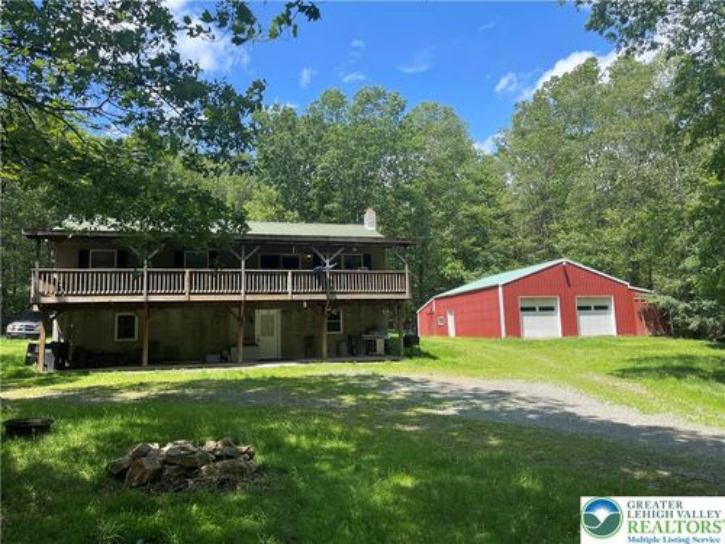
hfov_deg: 69.4
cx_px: 362
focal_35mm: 25
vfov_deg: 54.9
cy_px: 272
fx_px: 524
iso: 32
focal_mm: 5.1
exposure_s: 1/1140
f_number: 1.6
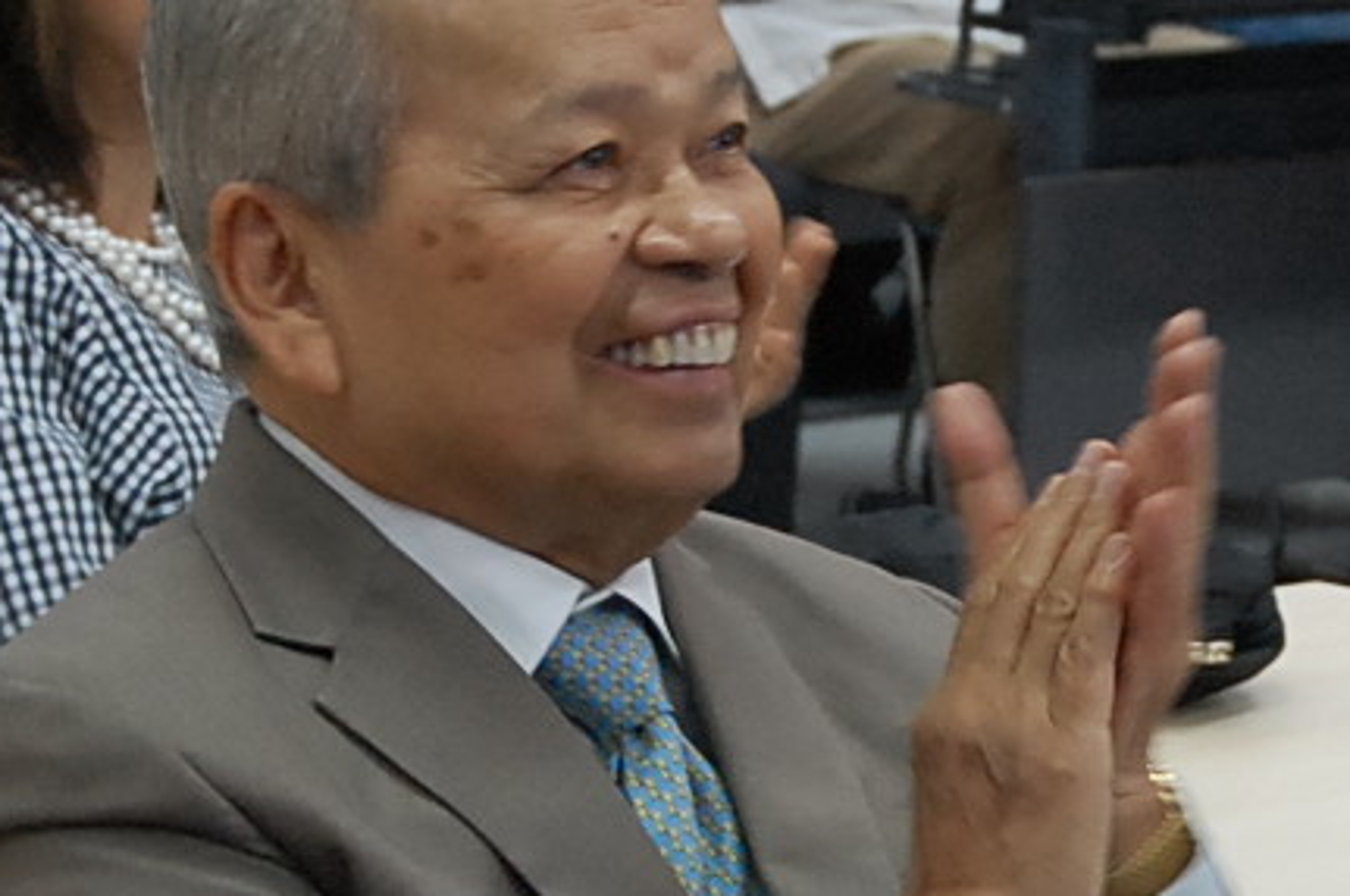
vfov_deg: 6.2
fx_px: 8238
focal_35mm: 220
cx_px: 937
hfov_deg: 9.4
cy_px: 614
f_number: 5.6
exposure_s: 1/40
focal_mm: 42
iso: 1250
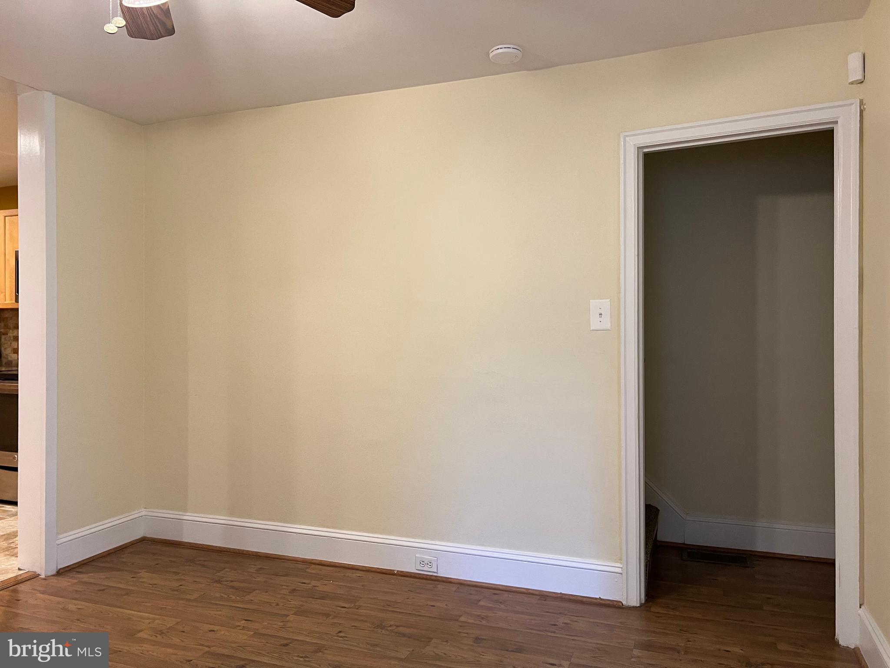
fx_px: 668
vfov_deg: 53.1
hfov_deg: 67.3
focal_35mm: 26
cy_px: 334
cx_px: 445
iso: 160
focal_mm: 5.7
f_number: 1.5
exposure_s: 1/60
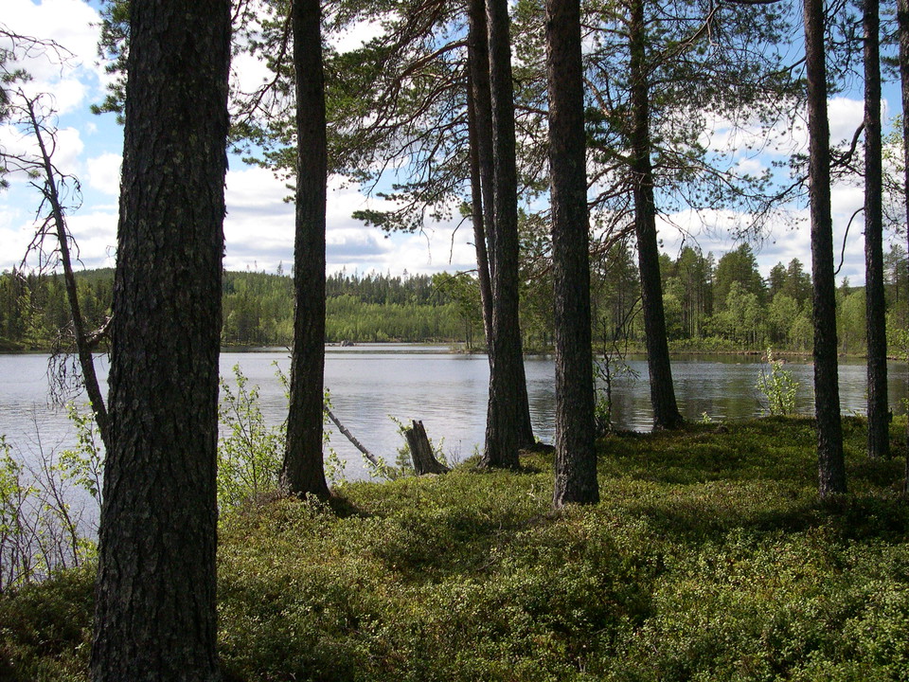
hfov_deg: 49.0
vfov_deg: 37.7
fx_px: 998
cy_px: 341
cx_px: 454
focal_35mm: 38
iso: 400
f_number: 7.6
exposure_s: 1/804
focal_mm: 8
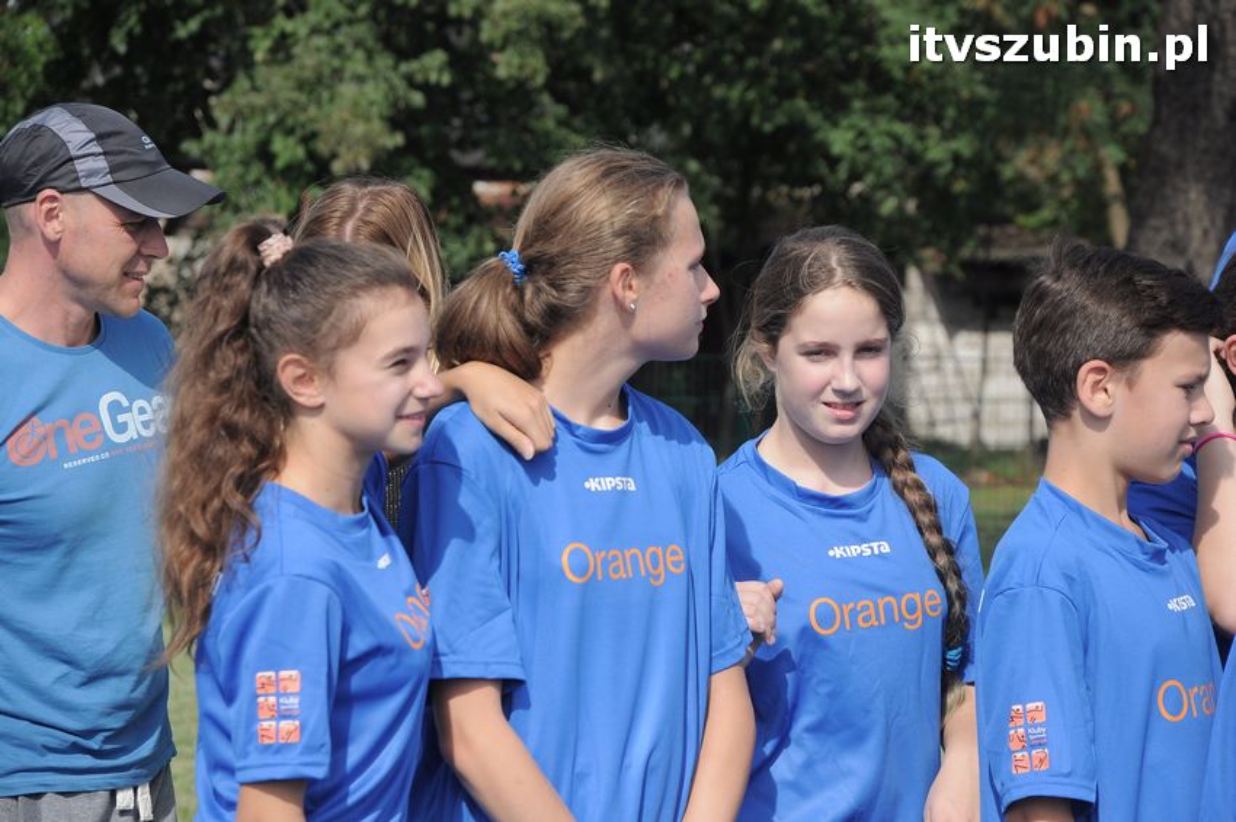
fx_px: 5402
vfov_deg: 8.7
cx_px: 618
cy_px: 411
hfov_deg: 13.1
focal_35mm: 158
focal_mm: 105
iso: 400
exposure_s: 1/800
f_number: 7.1
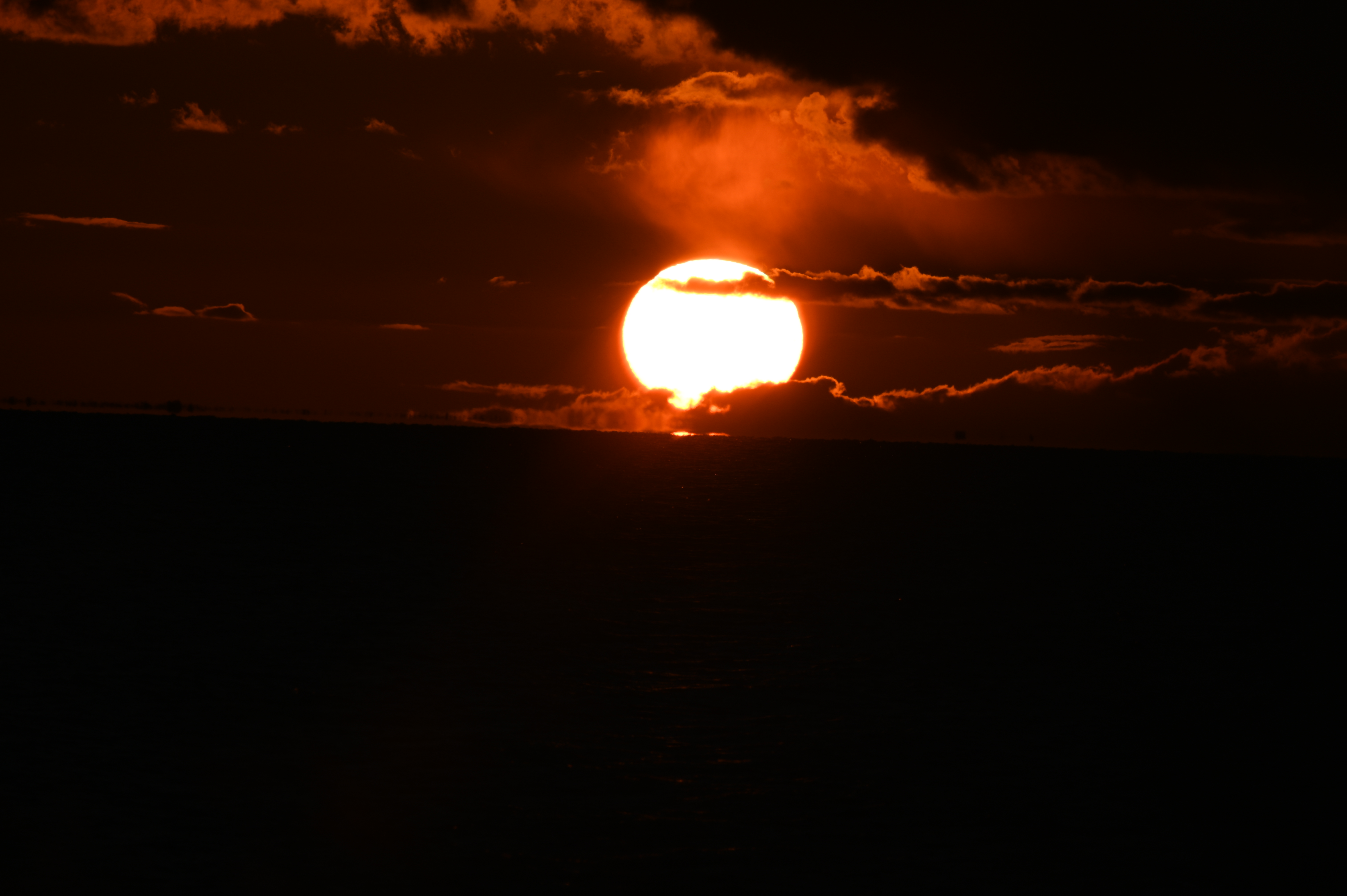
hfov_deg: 4.1
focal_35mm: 500
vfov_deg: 2.7
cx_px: 674
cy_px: 448
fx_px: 18695
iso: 100
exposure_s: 1/2500
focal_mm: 500
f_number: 16
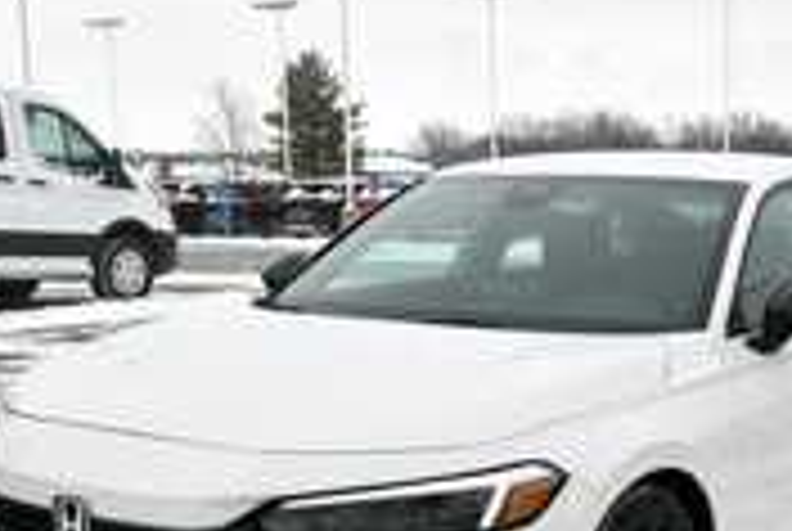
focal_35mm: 68
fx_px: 1499
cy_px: 461
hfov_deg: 29.4
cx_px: 513
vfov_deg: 19.8
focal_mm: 20
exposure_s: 1/250
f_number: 8
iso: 180
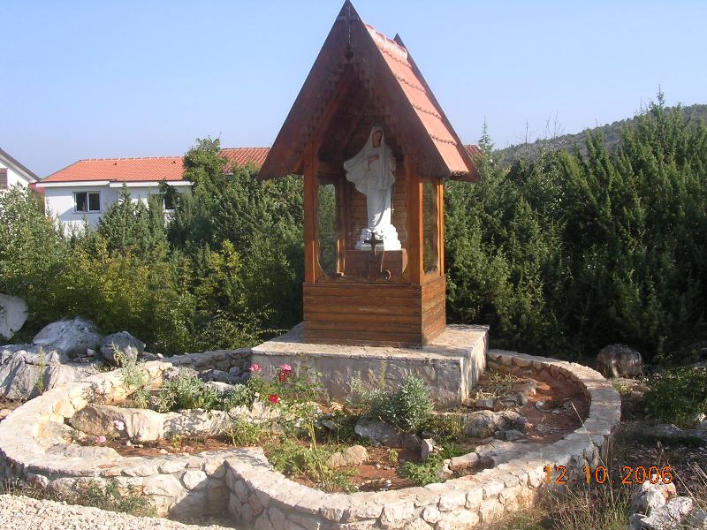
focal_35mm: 38
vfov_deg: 37.7
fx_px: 776
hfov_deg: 49.0
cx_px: 354
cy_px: 265
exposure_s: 1/168
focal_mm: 5.8
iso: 100
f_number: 5.6
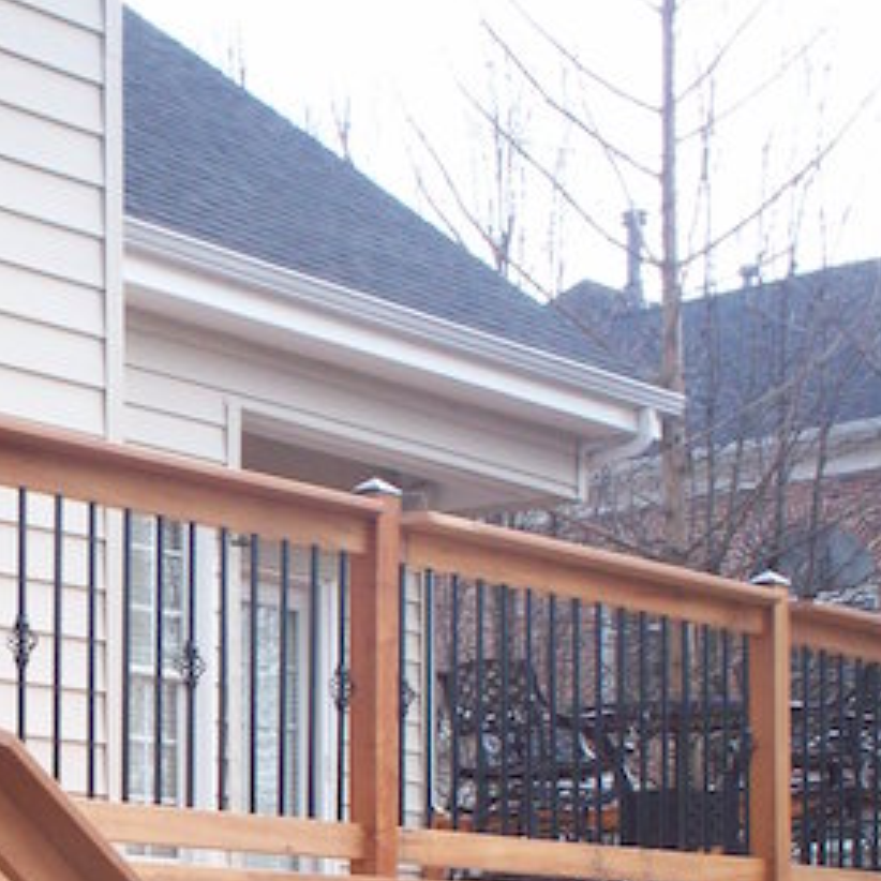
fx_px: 2678
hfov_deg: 18.0
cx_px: -87
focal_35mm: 93
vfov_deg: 18.1
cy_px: 932
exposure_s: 1/141
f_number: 4.5
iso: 100
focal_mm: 6
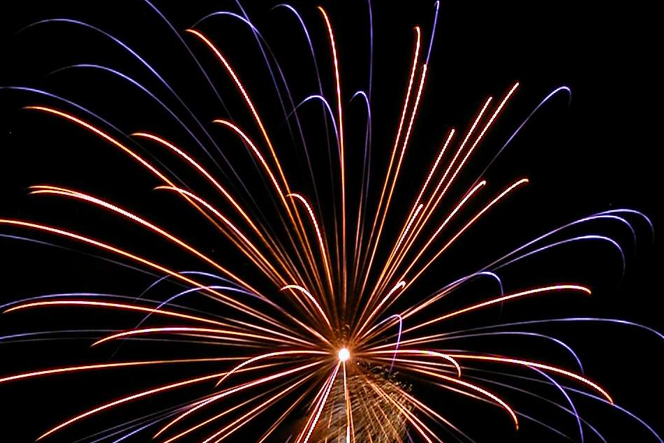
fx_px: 904
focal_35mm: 49
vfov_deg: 26.7
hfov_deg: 40.3
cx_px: 330
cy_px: 393
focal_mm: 8.9
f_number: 8
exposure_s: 4
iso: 100
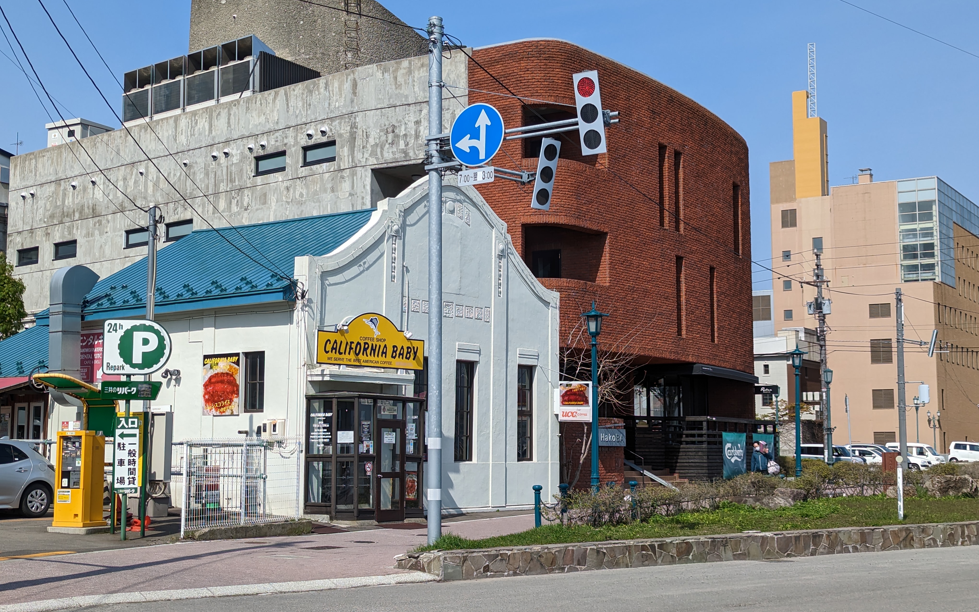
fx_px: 1361
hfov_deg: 39.6
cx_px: 490
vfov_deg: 25.3
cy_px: 276
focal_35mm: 51
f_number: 1.85
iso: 46
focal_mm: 6.81
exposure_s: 1/2924
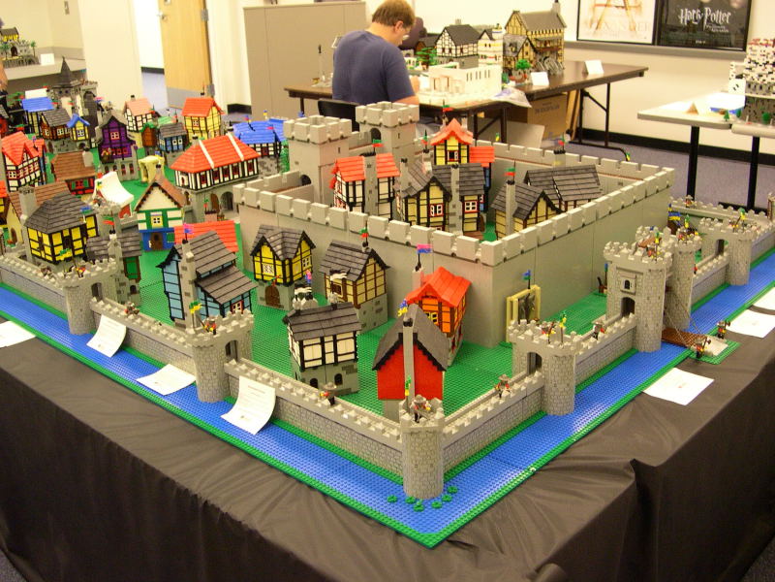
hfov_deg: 49.0
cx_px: 388
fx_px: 851
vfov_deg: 37.7
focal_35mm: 38
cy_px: 291
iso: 400
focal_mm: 8
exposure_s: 1/13.6
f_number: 2.8
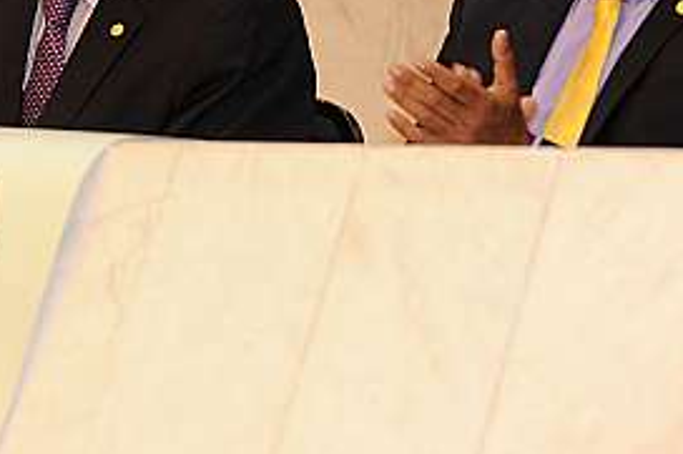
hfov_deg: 6.9
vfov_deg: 4.6
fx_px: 5612
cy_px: -19
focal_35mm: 296
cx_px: -18
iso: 800
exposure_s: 1/80
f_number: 4
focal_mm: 120
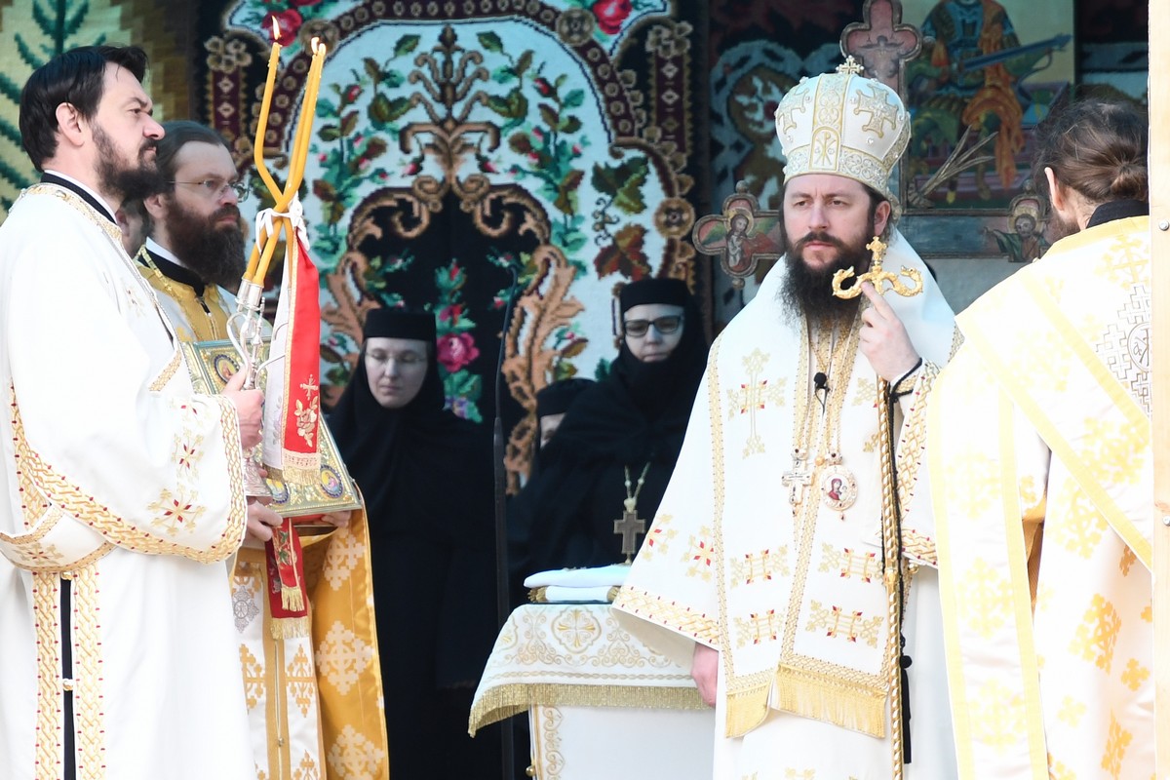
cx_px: 585
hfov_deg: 17.1
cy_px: 390
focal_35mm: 120
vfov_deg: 11.4
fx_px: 3900
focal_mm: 80
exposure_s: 1/500
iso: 800
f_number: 4
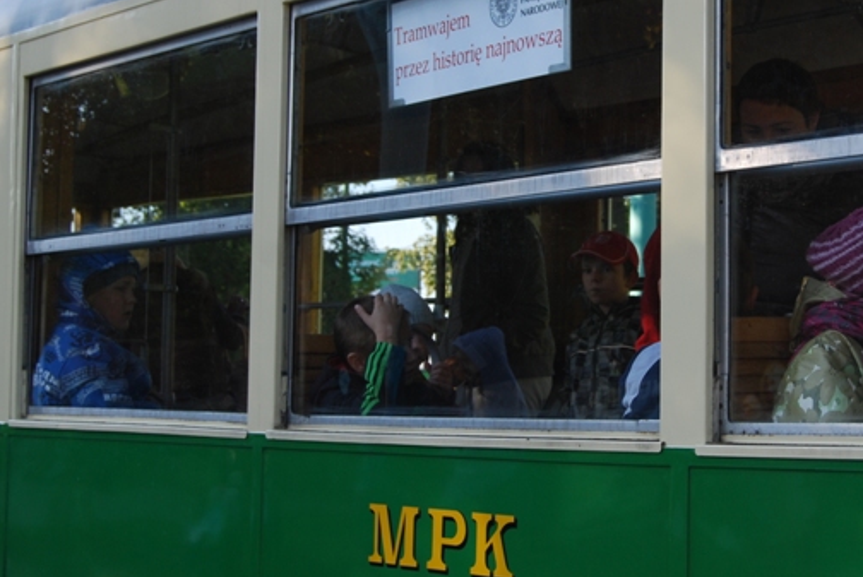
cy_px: 223
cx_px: 599
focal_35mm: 81
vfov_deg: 16.9
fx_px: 1943
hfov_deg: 24.9
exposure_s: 1/125
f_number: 5.6
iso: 140
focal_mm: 34
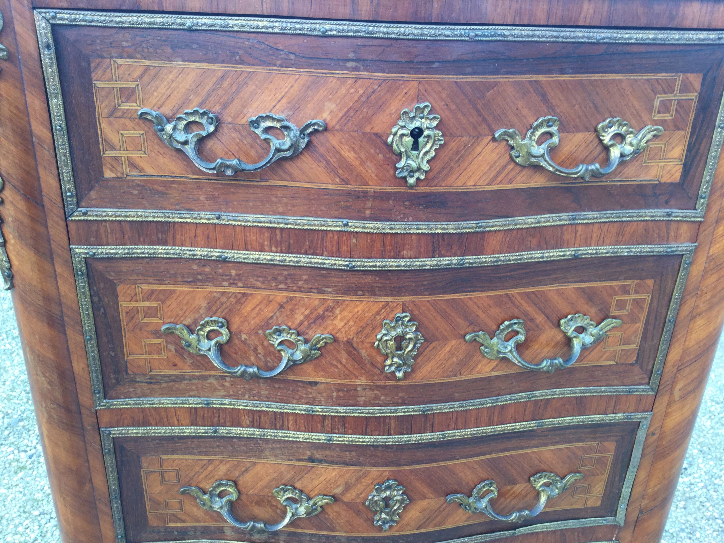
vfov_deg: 45.4
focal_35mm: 31
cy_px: 272
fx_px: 648
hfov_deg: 58.4
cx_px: 362
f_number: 2.4
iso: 40
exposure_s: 1/100
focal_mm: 3.3
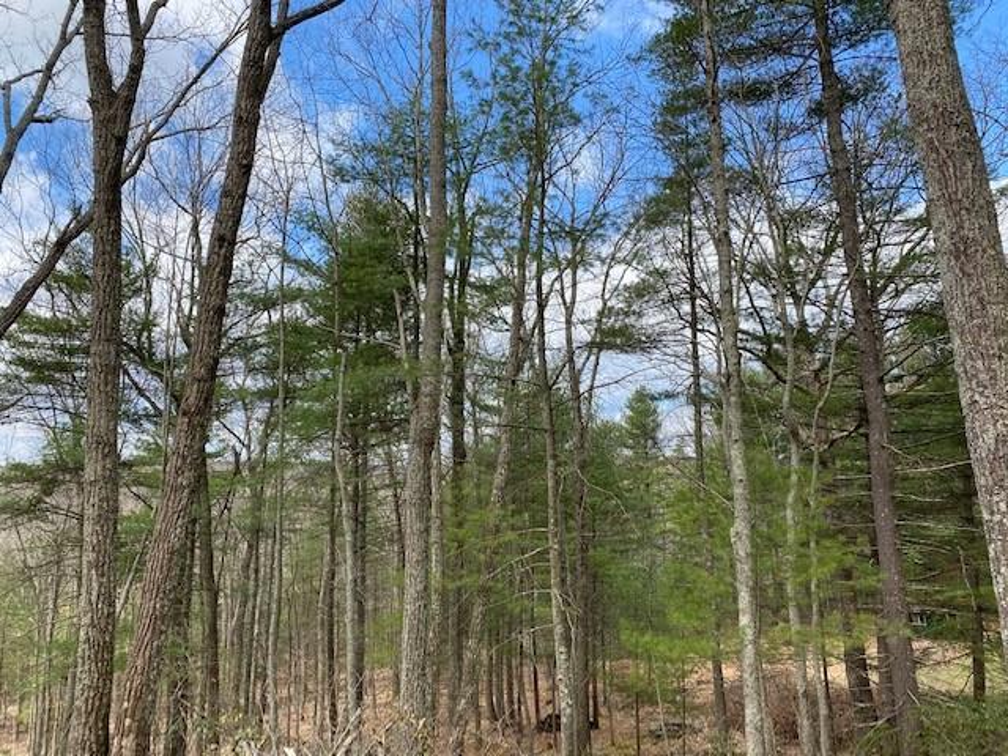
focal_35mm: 26
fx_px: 757
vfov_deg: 53.1
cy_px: 378
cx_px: 504
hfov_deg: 67.3
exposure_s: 1/1082
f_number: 1.8
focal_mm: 4.25
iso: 32
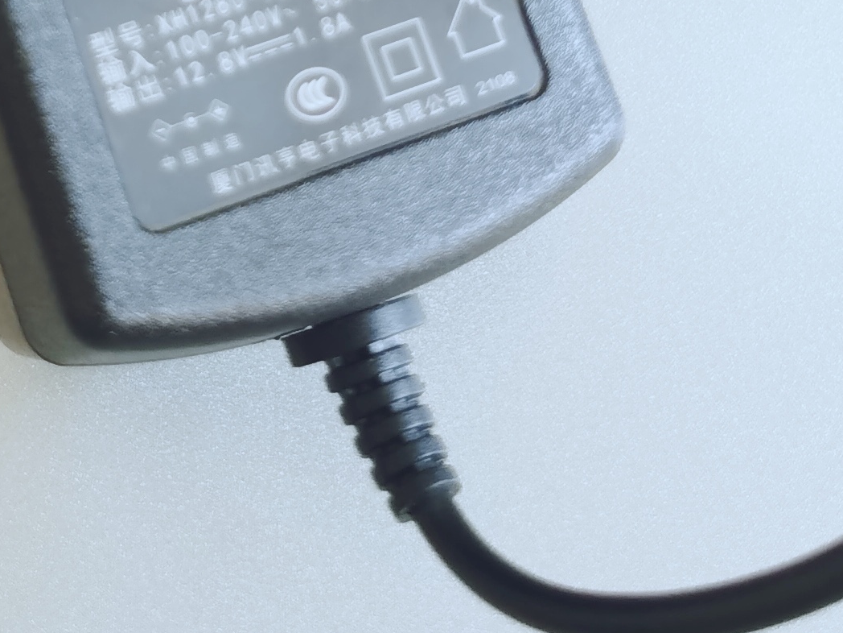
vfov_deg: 14.4
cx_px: 210
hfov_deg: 20.7
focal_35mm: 94
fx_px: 2289
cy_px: -389
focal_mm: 5.56
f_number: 1.6
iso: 200
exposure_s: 1/50
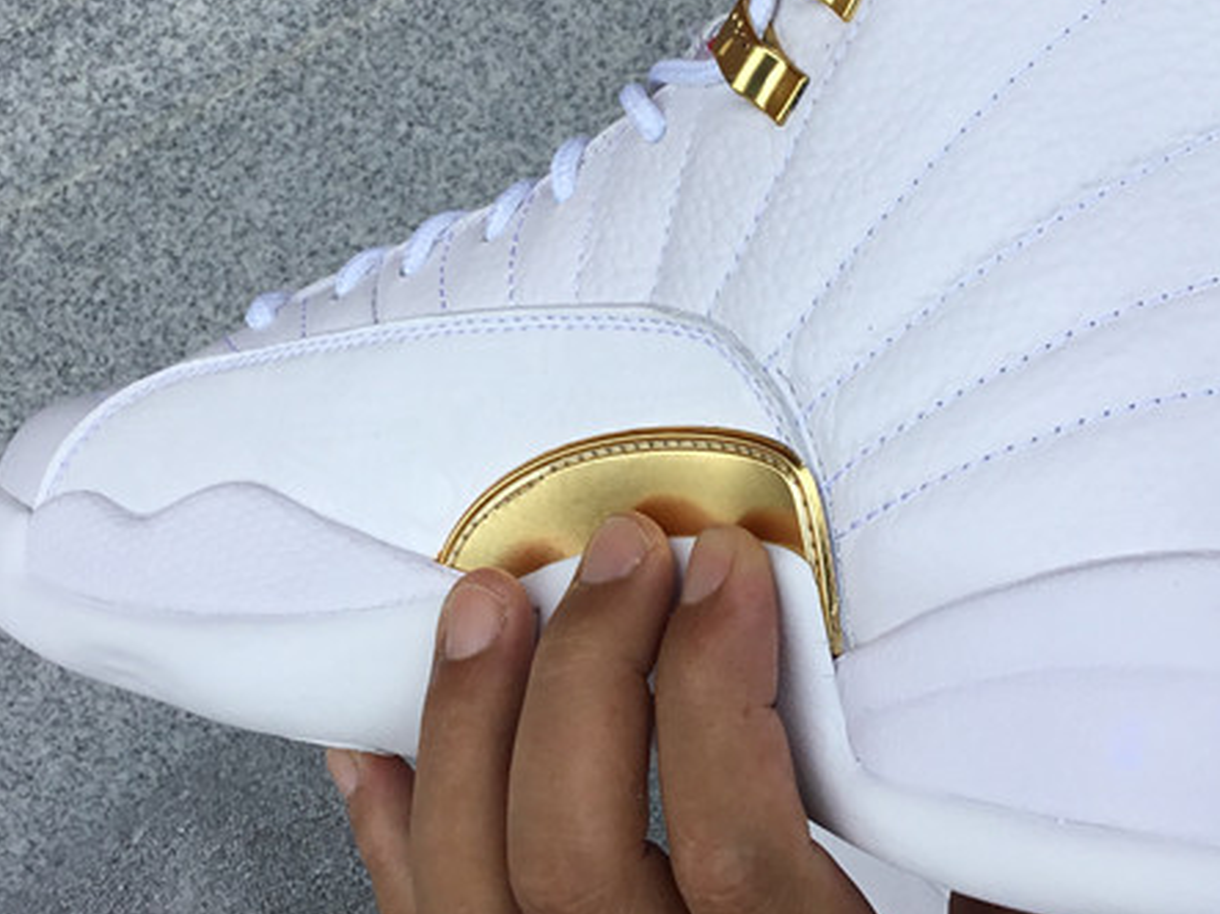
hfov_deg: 34.3
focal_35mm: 56
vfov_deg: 26.0
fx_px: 1973
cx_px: 680
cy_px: 319
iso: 25
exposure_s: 1/458
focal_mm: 3.3
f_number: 2.4
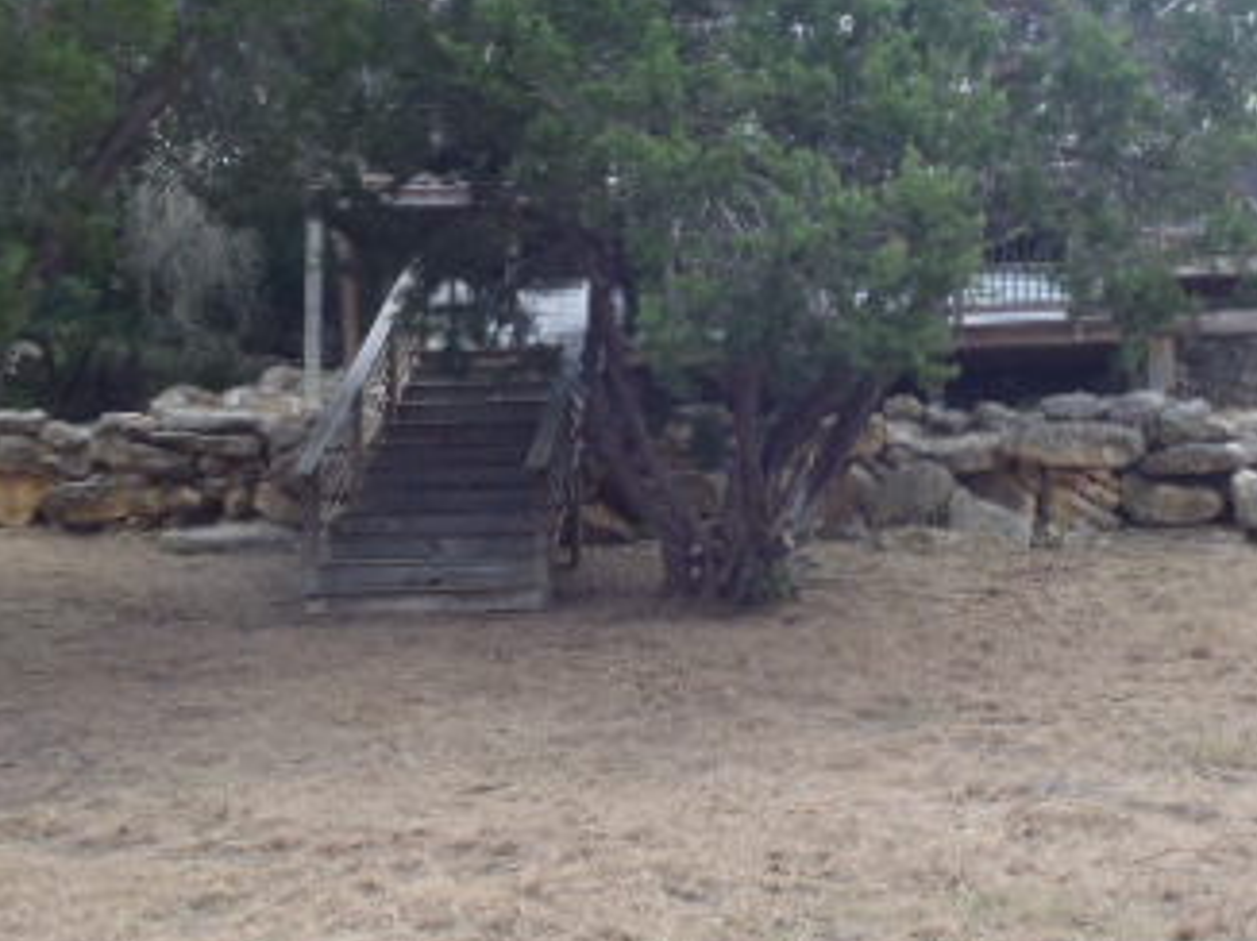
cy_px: 197
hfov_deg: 34.3
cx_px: 918
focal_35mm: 55
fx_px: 1996
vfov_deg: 26.1
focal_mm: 5
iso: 160
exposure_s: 1/250
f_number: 3.9
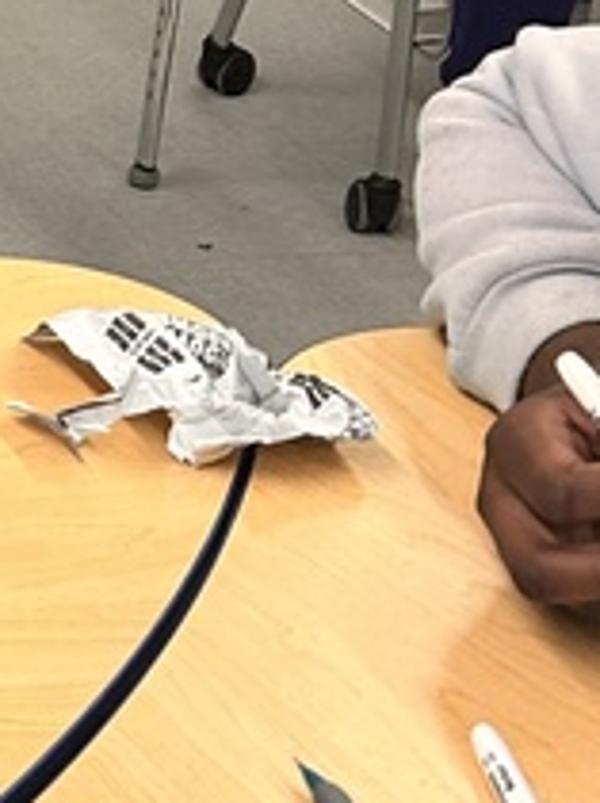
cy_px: 371
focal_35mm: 127
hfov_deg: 10.7
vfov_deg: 15.5
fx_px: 2941
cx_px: -573
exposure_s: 1/75
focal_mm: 5.7
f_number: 1.5
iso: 125
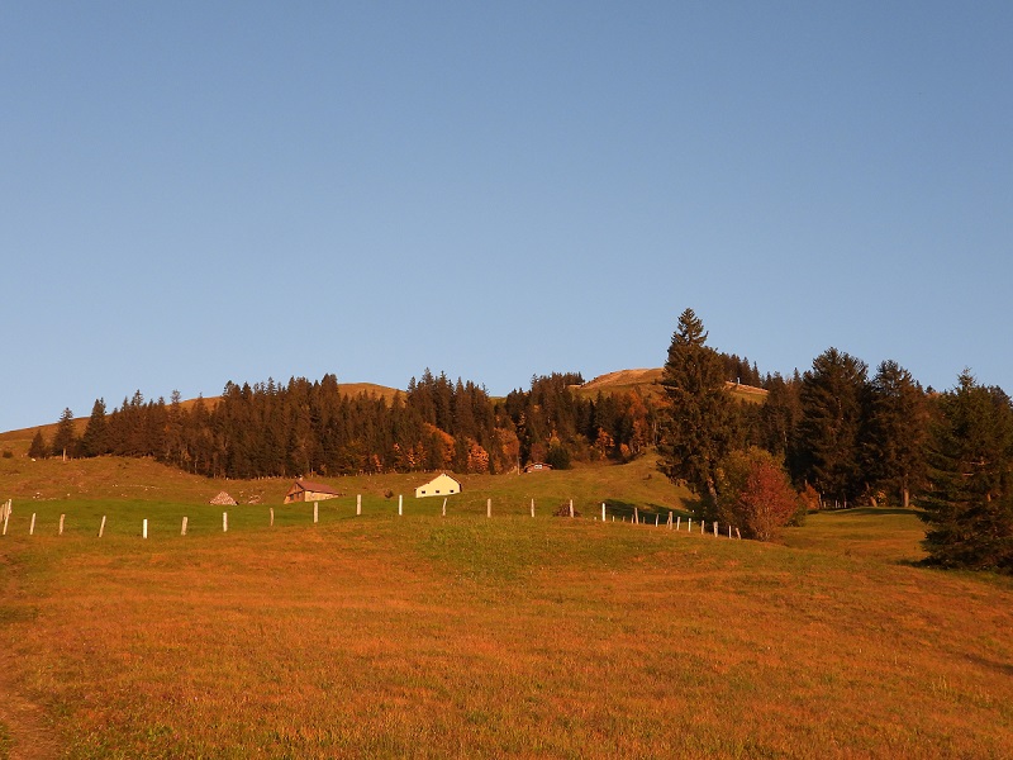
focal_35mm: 44
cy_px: 380
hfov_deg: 42.9
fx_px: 1288
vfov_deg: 32.9
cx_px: 506
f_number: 3.2
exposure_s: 1/640
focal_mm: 7.9
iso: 200
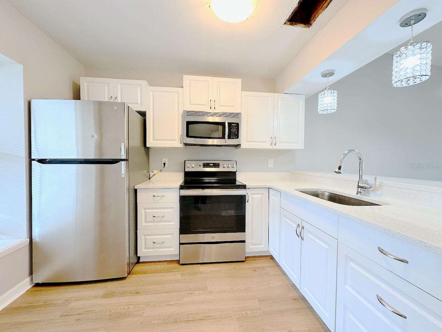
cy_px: 166
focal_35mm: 14
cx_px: 221
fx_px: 179
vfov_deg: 85.7
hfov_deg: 102.1
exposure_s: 1/120
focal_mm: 2.22
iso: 125
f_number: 2.2
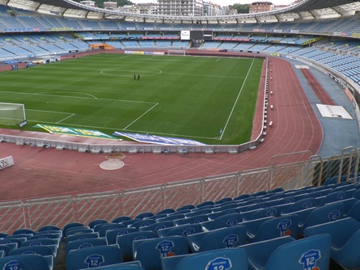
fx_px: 322
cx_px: 171
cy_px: 109
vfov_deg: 45.2
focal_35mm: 31
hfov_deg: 58.3
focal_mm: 4.1
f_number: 3.5
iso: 100
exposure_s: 1/45
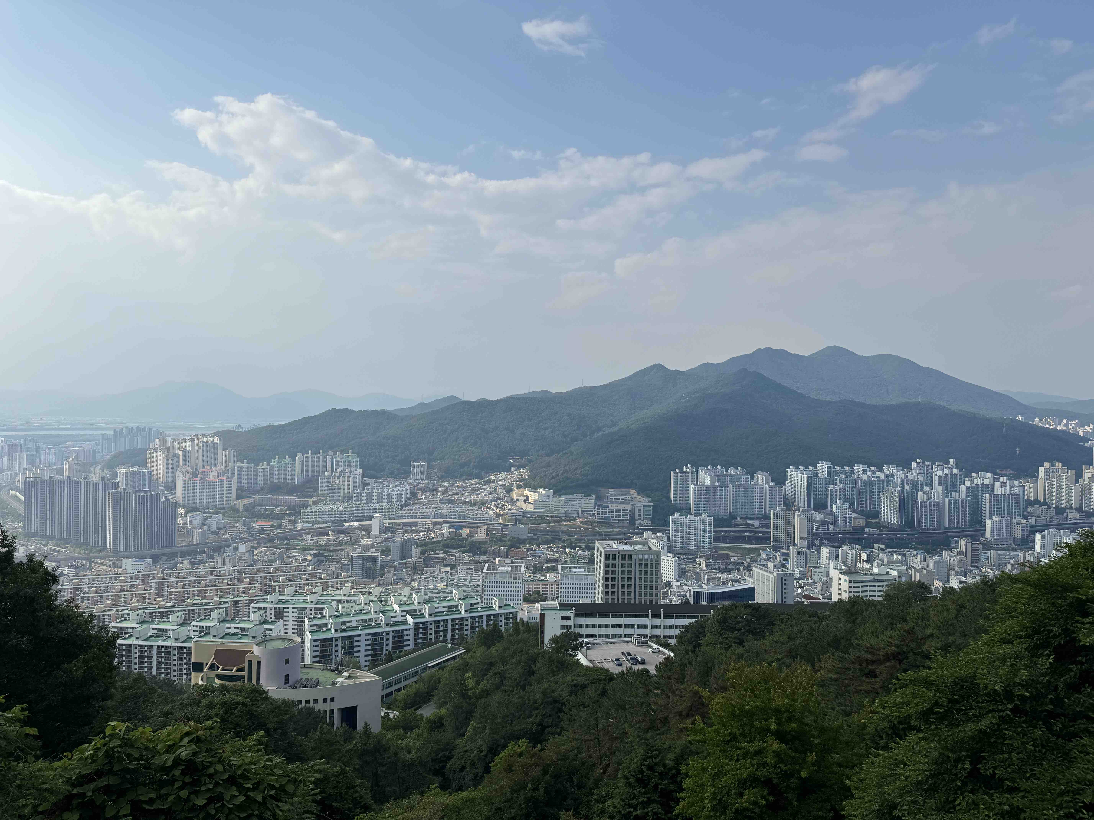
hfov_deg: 71.6
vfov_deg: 56.8
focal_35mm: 24
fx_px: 758
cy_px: 410
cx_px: 547
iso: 80
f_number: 1.78
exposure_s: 1/7092
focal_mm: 6.76
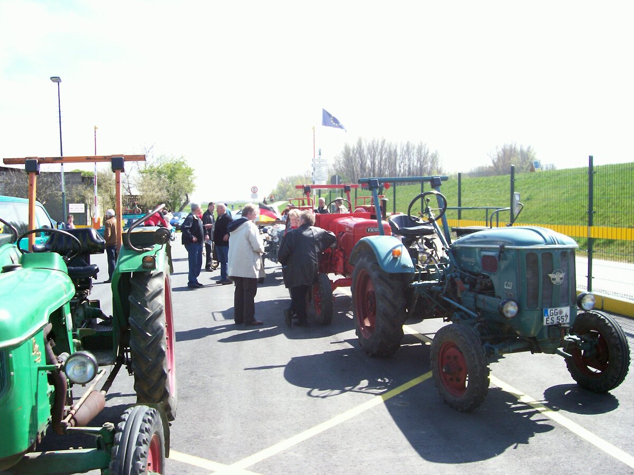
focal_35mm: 34
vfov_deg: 41.8
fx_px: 623
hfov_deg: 54.0
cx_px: 317
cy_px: 238
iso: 80
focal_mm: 5.6
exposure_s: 1/597
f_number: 2.7
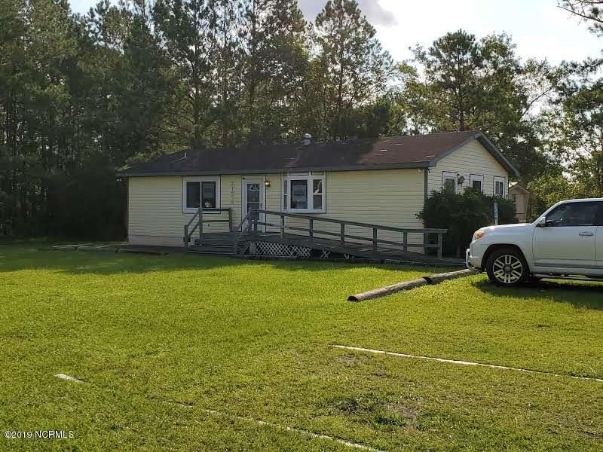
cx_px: 302
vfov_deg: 53.1
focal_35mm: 26
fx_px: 453
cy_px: 226
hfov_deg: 67.3
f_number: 2.4
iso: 50
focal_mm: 4.3
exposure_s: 1/2359
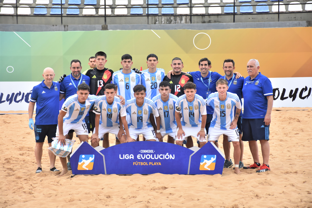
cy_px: 104
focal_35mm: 120
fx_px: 1040
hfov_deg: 17.1
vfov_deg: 11.4
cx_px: 156
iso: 800
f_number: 5.3
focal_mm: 80
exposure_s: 1/640
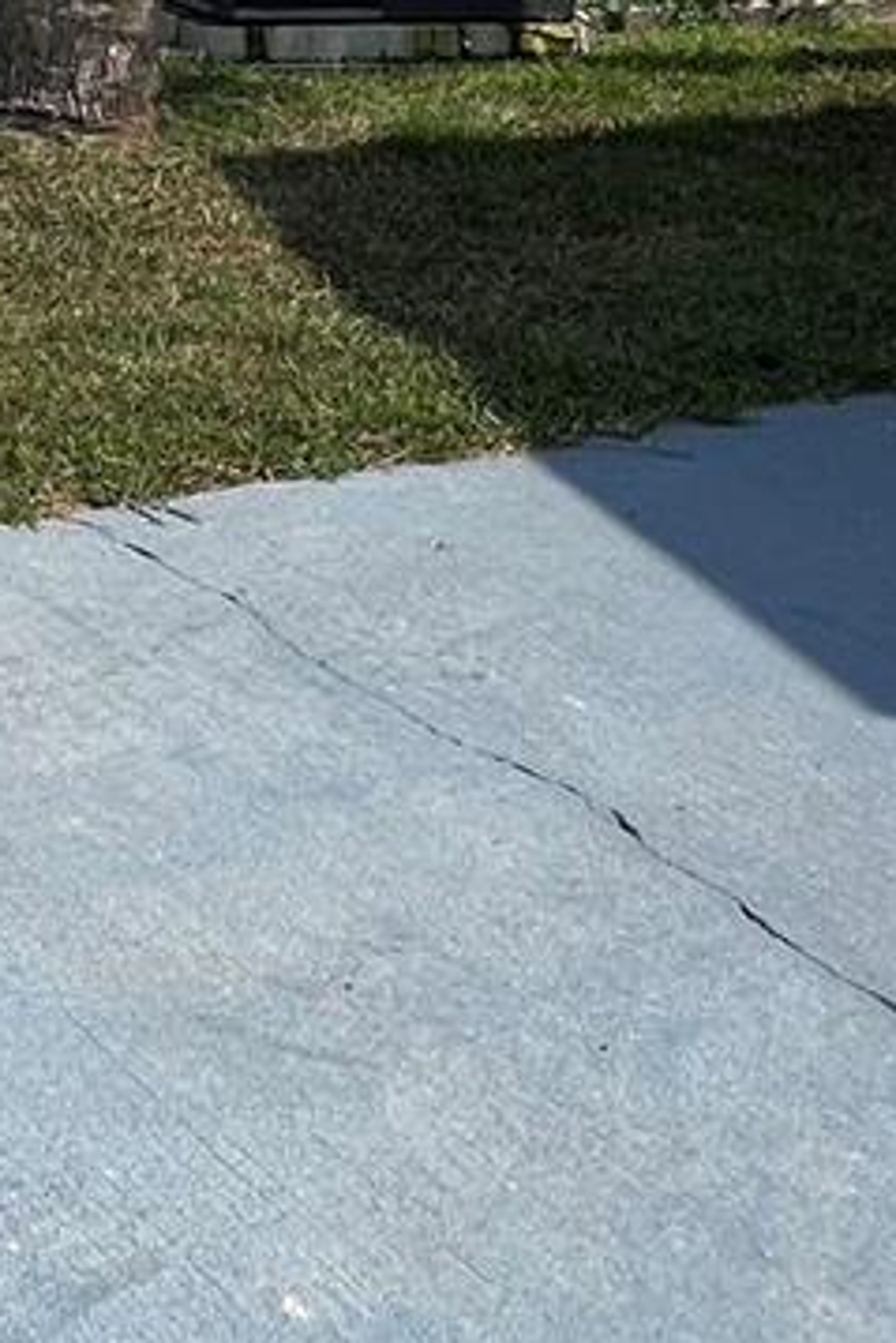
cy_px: -244
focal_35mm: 58
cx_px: -499
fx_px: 2163
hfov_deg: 19.8
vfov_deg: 29.8
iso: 32
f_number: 1.8
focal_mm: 1.57
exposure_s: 1/1531
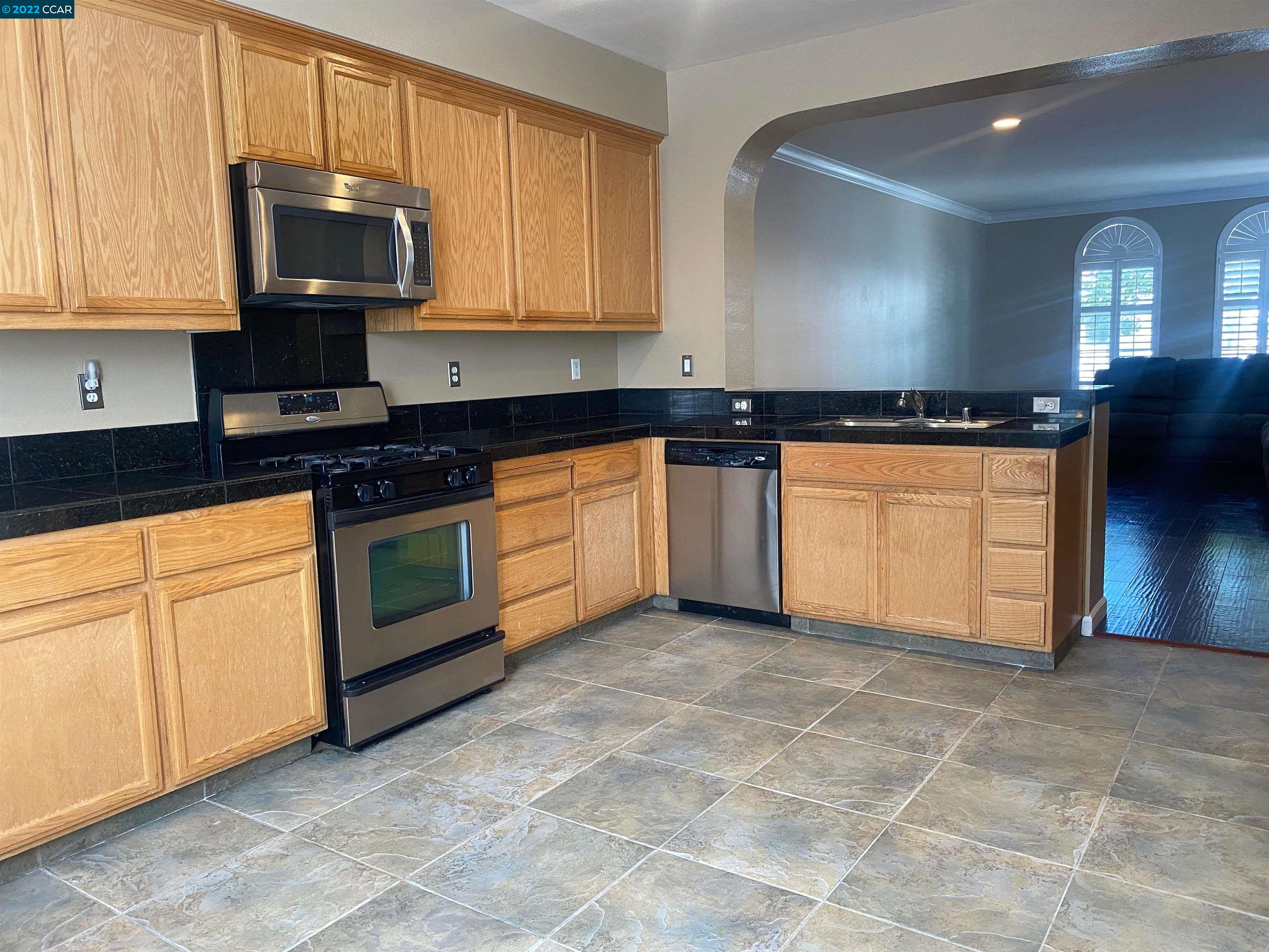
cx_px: 634
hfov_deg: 67.3
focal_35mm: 26
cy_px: 476
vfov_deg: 53.1
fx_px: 953
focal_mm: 4.25
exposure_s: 1/60
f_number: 1.8
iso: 160
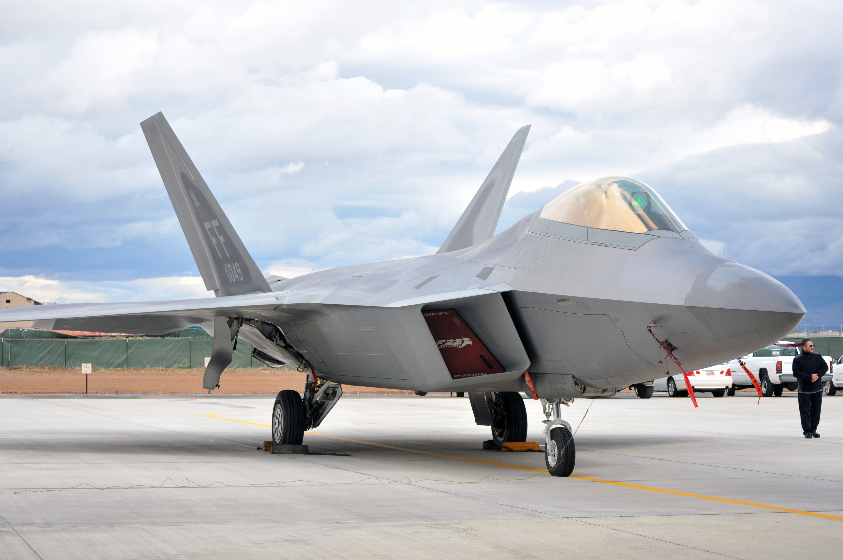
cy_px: 280
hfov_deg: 24.6
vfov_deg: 16.5
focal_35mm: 82
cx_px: 422
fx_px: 1930
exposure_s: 1/800
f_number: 5.6
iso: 320
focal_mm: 55
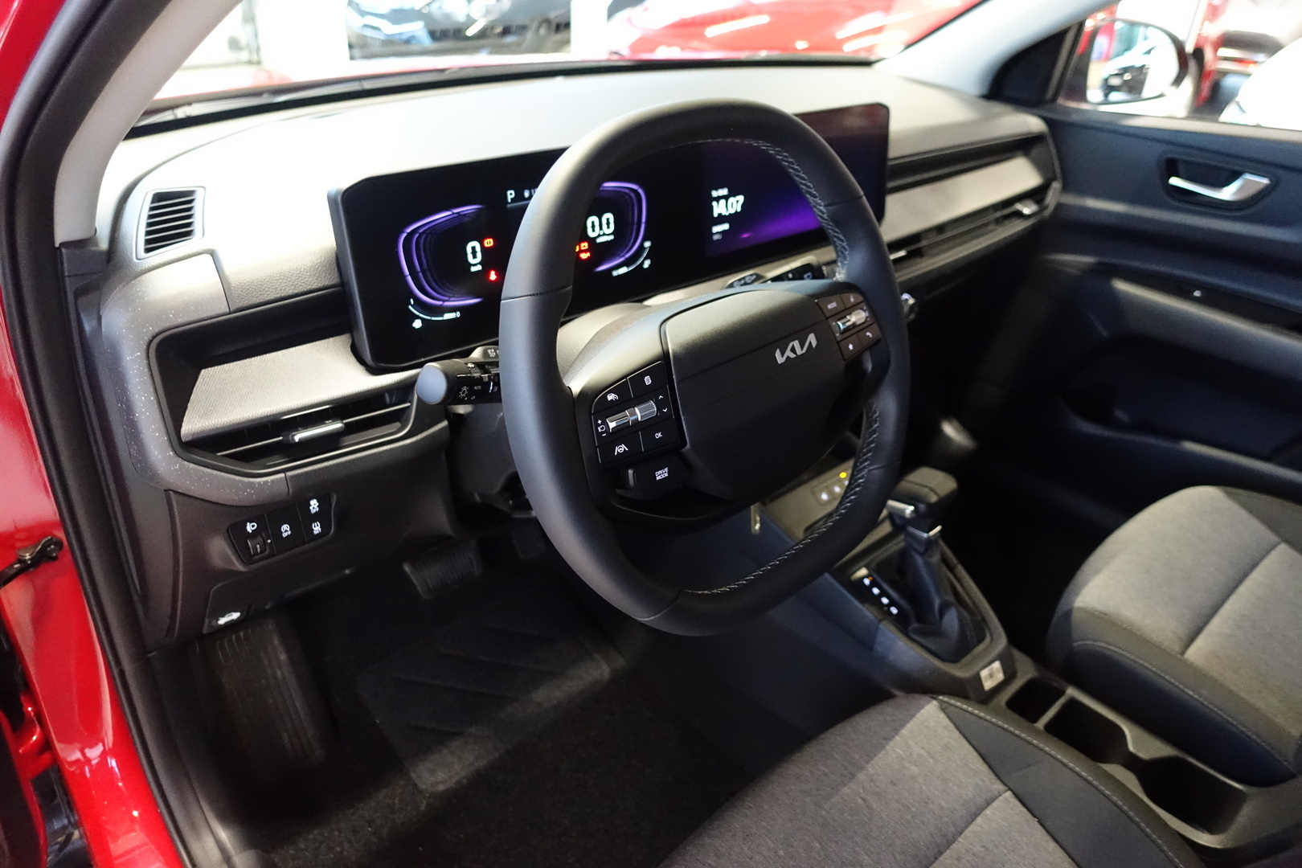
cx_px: 651
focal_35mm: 24
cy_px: 434
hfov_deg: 73.7
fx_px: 868
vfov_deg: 53.1
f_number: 1.8
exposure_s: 1/60
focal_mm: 8.8
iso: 3200
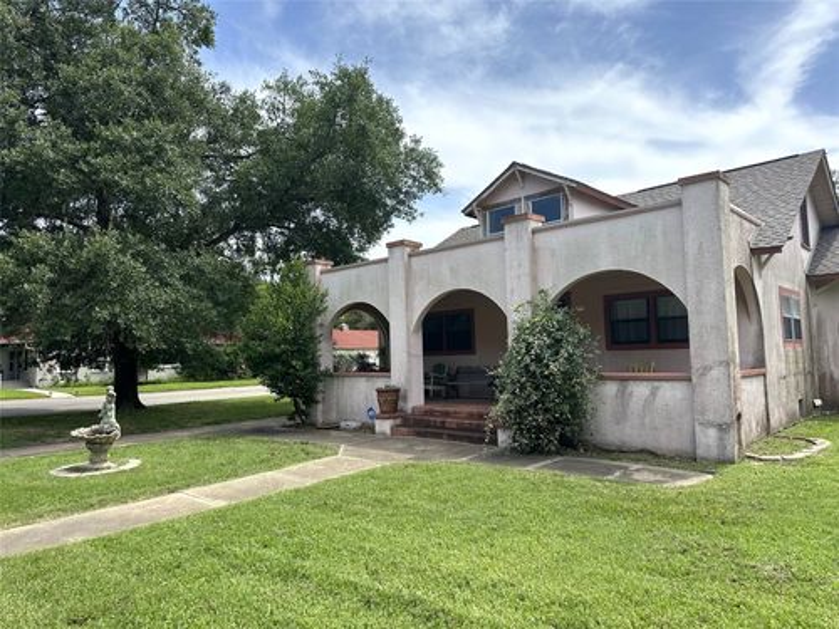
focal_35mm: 24
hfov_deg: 71.6
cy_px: 314
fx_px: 582
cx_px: 420
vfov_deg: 56.8
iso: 80
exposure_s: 1/1988
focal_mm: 6.86
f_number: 1.78
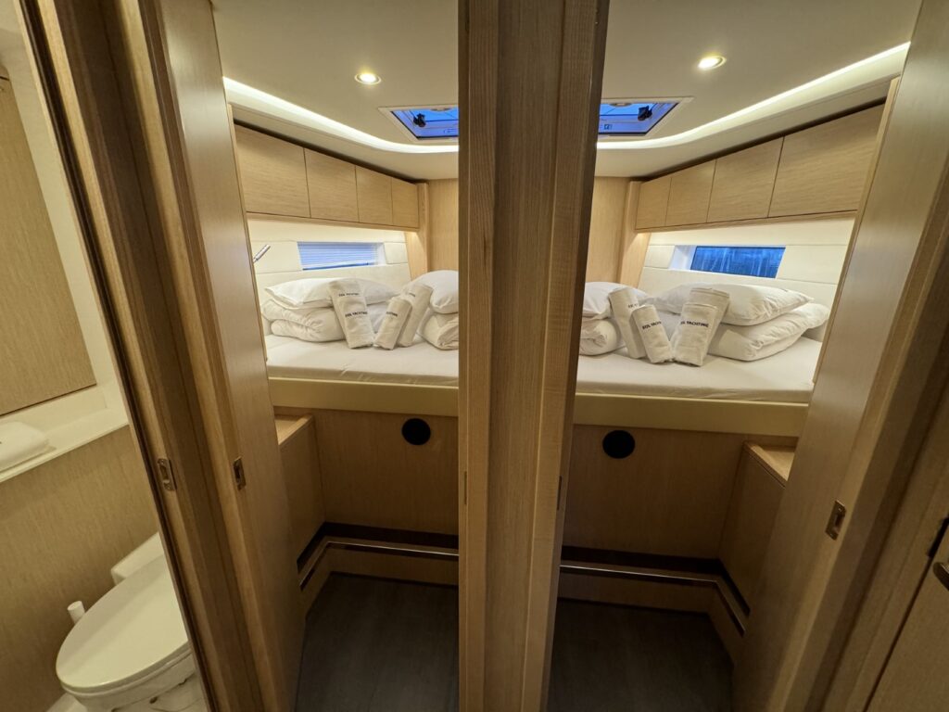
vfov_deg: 85.7
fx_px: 384
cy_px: 356
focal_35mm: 14
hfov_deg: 102.1
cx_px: 474
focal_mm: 2.22
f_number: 2.2
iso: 320
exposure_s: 1/78
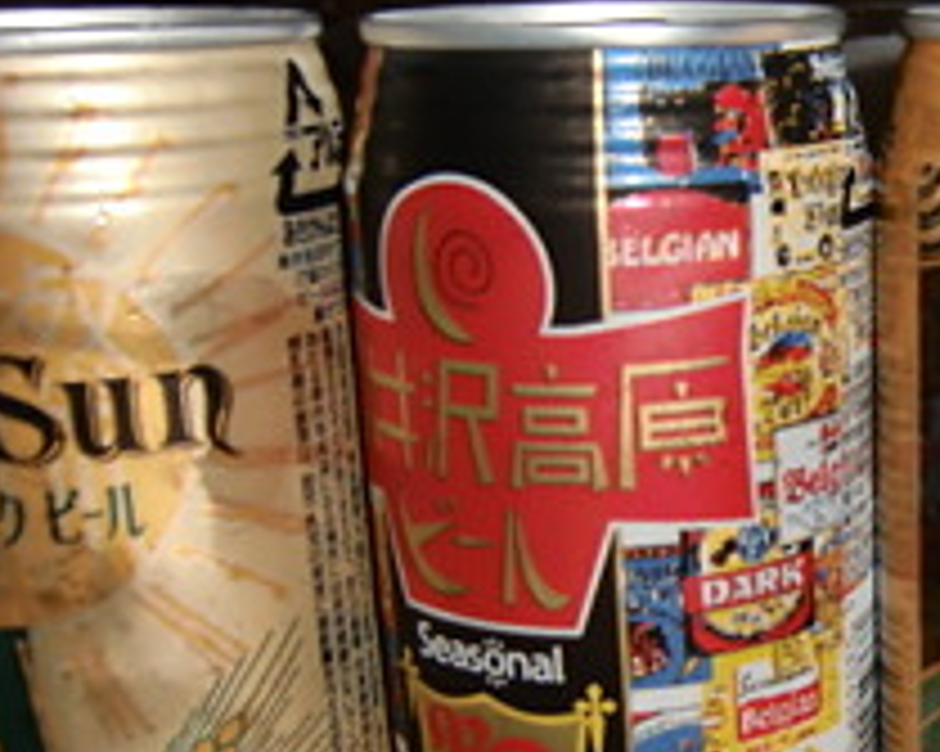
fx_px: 1696
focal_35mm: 61
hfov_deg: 28.8
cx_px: 960
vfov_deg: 24.9
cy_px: 482
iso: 64
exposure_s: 1/15
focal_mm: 5.2
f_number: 3.5
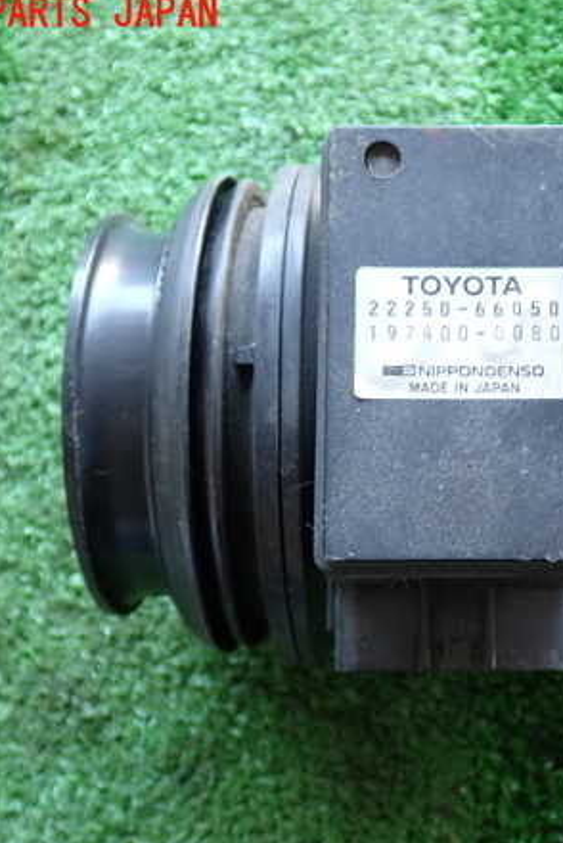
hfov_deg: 26.1
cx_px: 444
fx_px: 1194
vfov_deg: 38.9
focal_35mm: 51
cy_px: 422
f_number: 2.5
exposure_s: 1/40
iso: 320
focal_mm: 6.37
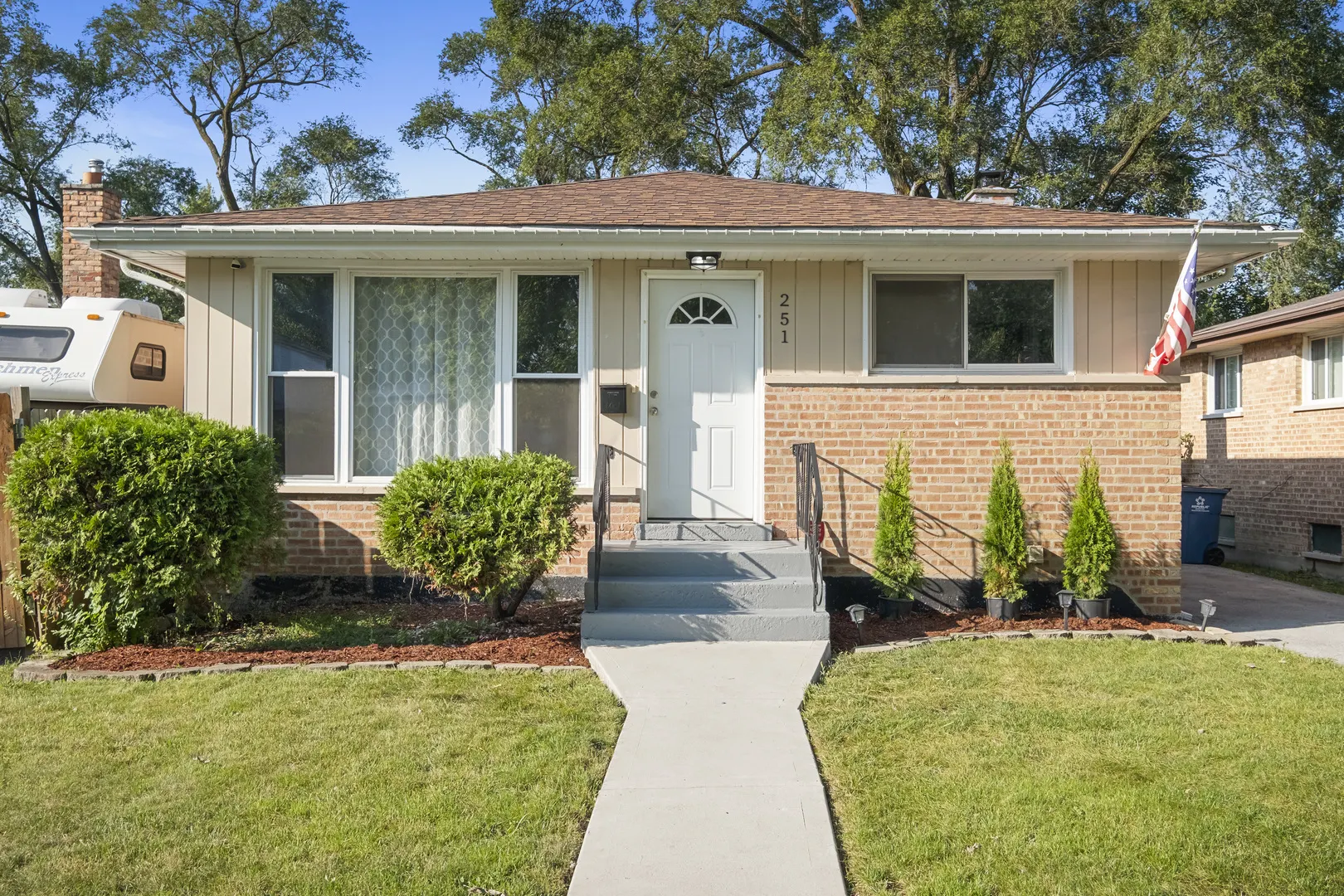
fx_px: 1157
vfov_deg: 42.3
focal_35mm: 31
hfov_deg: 60.3
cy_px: 448
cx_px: 672
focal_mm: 20.9
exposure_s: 1/850
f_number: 8
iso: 640
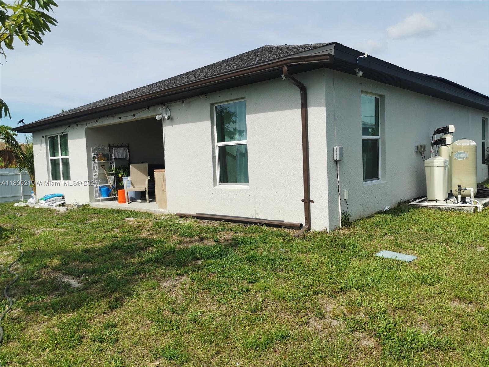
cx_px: 244
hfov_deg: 65.3
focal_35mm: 27
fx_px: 381
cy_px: 184
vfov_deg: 51.4
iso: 50
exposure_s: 1/3846
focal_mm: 5.56
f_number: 1.6
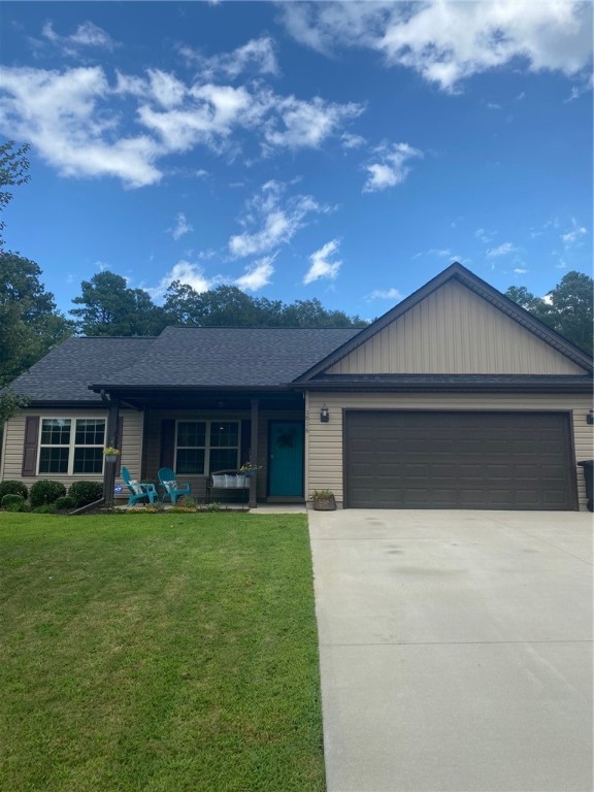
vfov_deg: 67.3
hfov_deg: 53.1
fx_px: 595
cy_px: 396
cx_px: 297
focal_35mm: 26
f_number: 1.8
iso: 32
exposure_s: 1/1927
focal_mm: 4.25
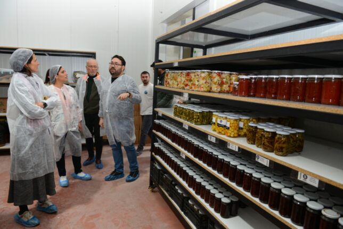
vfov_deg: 53.2
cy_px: 114
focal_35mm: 24
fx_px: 229
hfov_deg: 73.7
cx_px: 172
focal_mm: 24
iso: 320
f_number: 3.5
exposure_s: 1/125
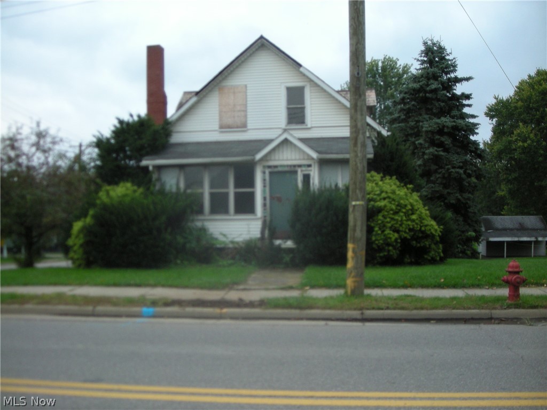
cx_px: 274
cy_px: 205
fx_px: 553
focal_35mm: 35
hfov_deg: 52.6
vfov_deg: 40.7
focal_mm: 5.7
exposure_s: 1/61
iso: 150
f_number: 2.8
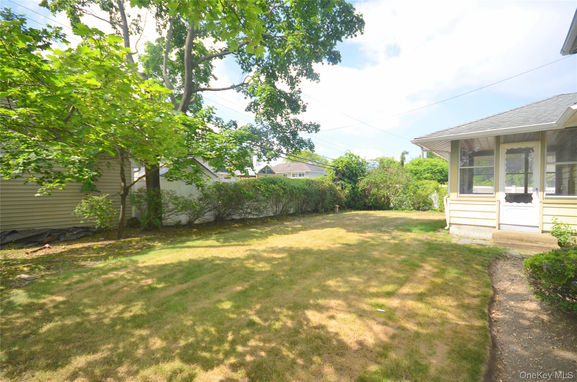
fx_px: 240
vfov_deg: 77.1
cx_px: 288
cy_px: 191
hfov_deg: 100.5
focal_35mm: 15
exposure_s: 1/200
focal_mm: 10
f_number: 5.6
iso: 100
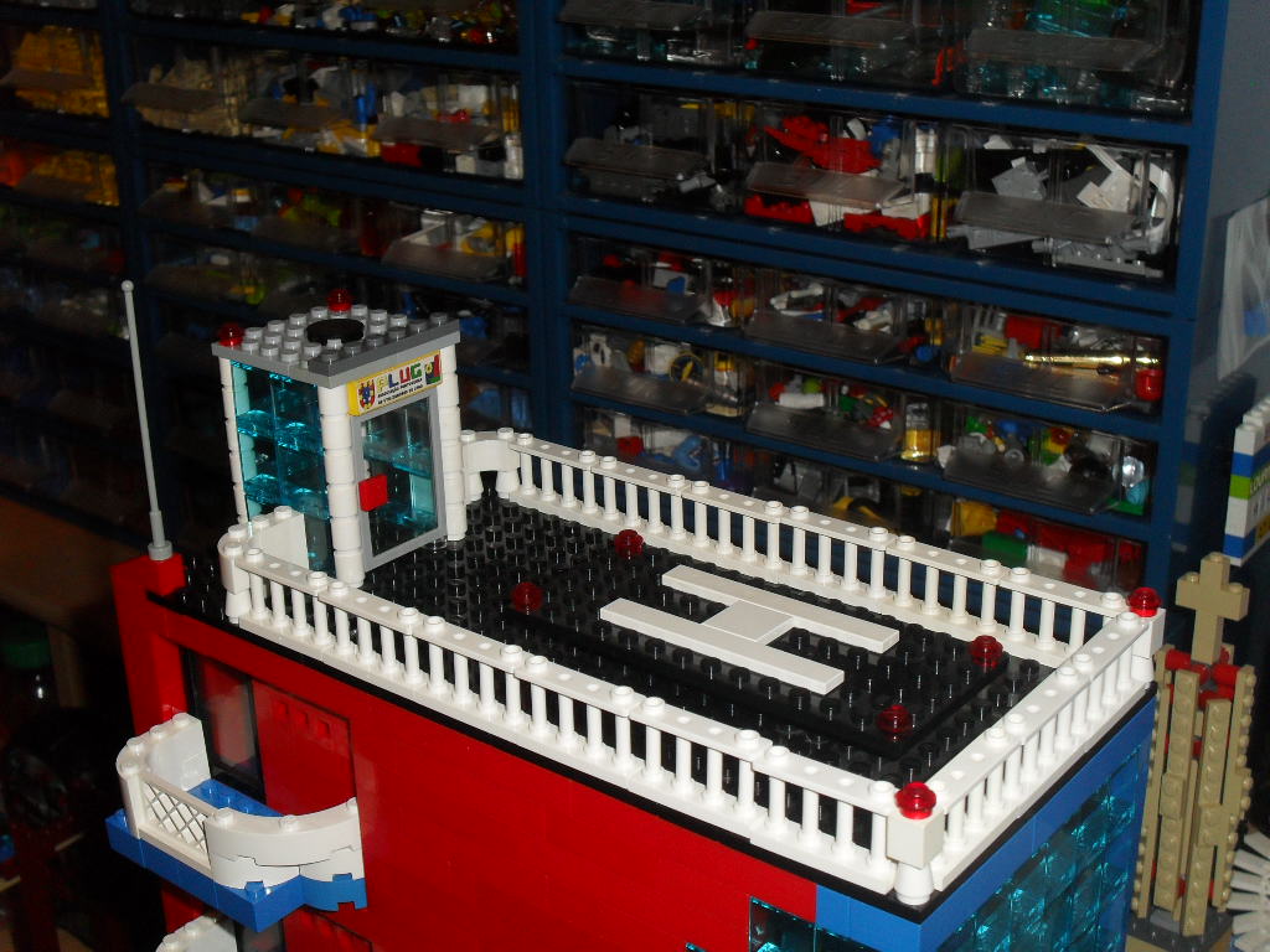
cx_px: 635
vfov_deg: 29.7
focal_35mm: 49
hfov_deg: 38.9
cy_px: 476
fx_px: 1798
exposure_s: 1/45
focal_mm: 8.7
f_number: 3.9
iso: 200
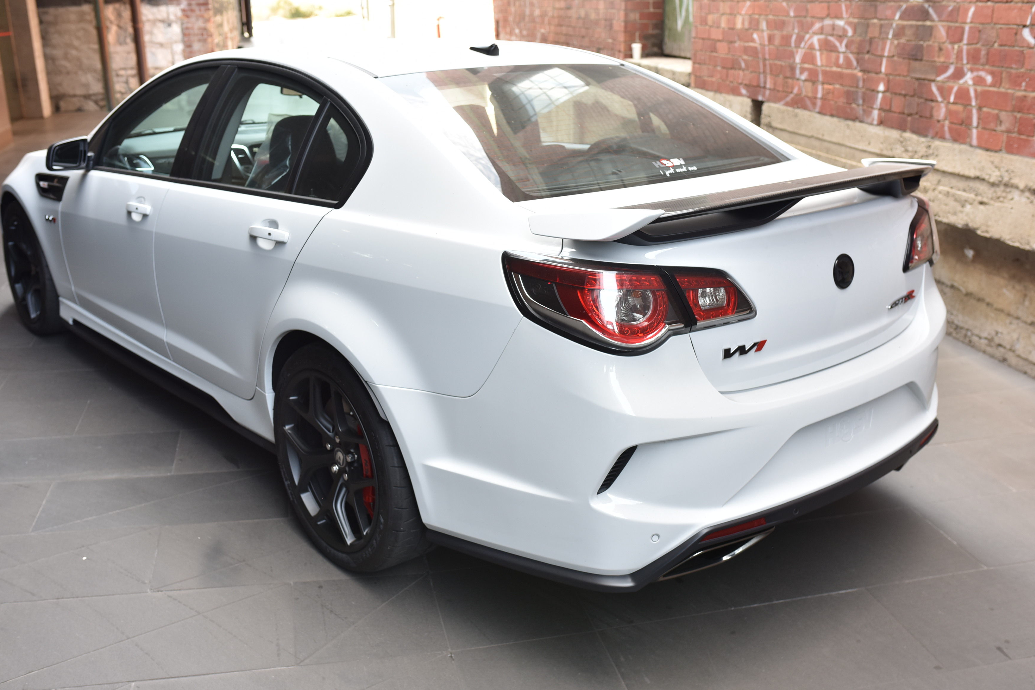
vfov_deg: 36.0
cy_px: 339
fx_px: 1064
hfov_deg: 51.9
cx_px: 498
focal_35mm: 37
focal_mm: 35
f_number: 4
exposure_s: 1/80
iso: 250
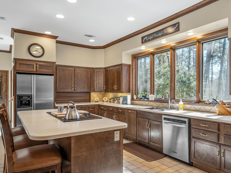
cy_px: 94
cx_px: 133
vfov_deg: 53.0
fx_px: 173
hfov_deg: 66.9
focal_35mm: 26
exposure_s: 1/40
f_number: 8
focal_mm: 21
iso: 800
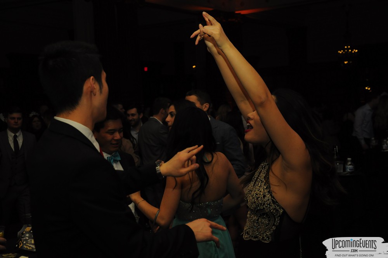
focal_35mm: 60
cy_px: 129
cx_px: 194
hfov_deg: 33.4
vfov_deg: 22.6
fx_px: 646
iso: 800
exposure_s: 1/60
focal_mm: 40
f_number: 5.6
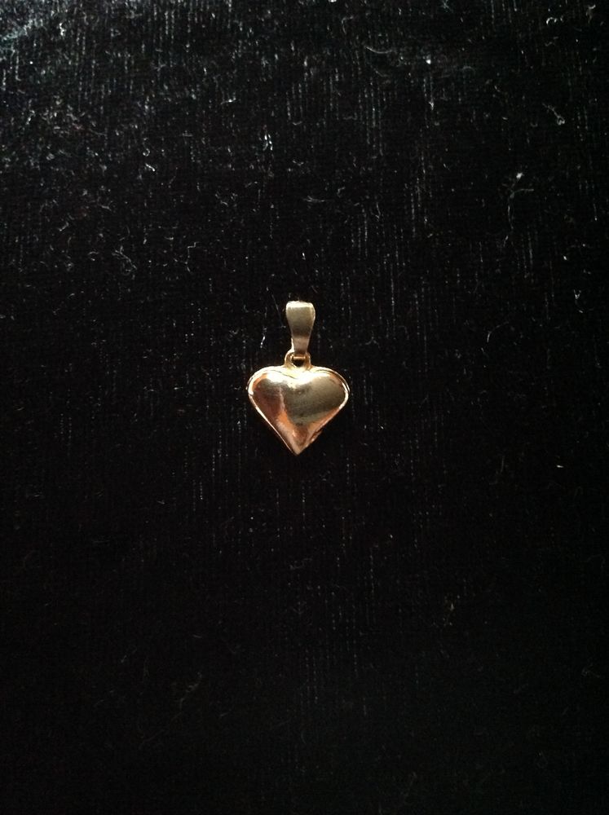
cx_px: 304
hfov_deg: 40.6
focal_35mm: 35
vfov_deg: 52.7
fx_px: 823
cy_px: 408
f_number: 2.4
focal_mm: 4.28
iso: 800
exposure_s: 1/15
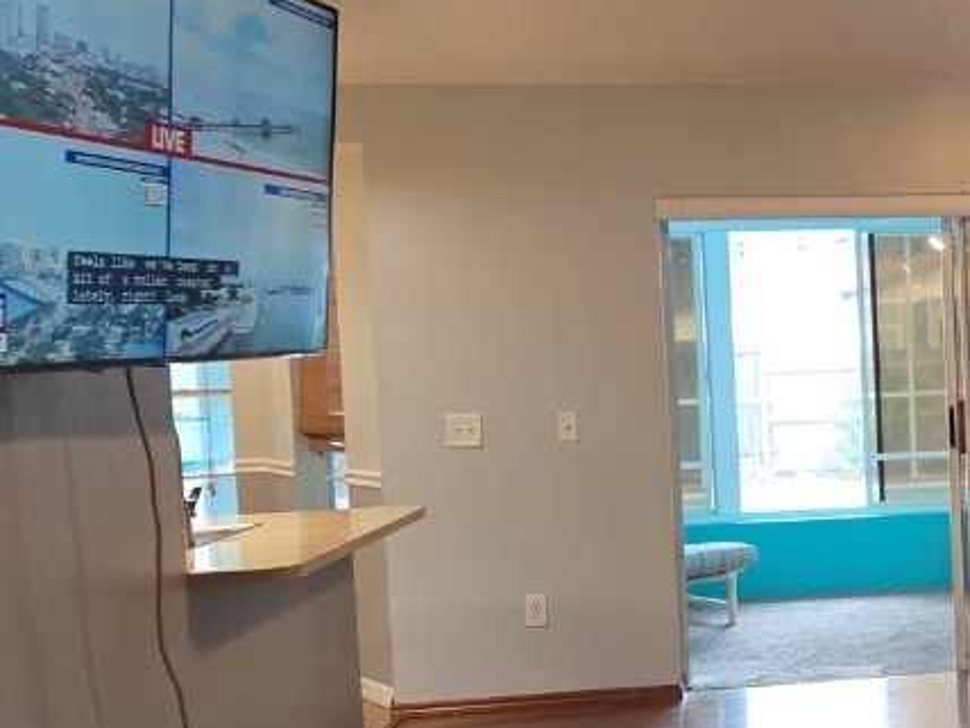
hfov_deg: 31.3
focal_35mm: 55
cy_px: 415
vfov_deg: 26.5
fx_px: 1541
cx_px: 1052
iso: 400
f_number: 1.8
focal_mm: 5.4
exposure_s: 1/120
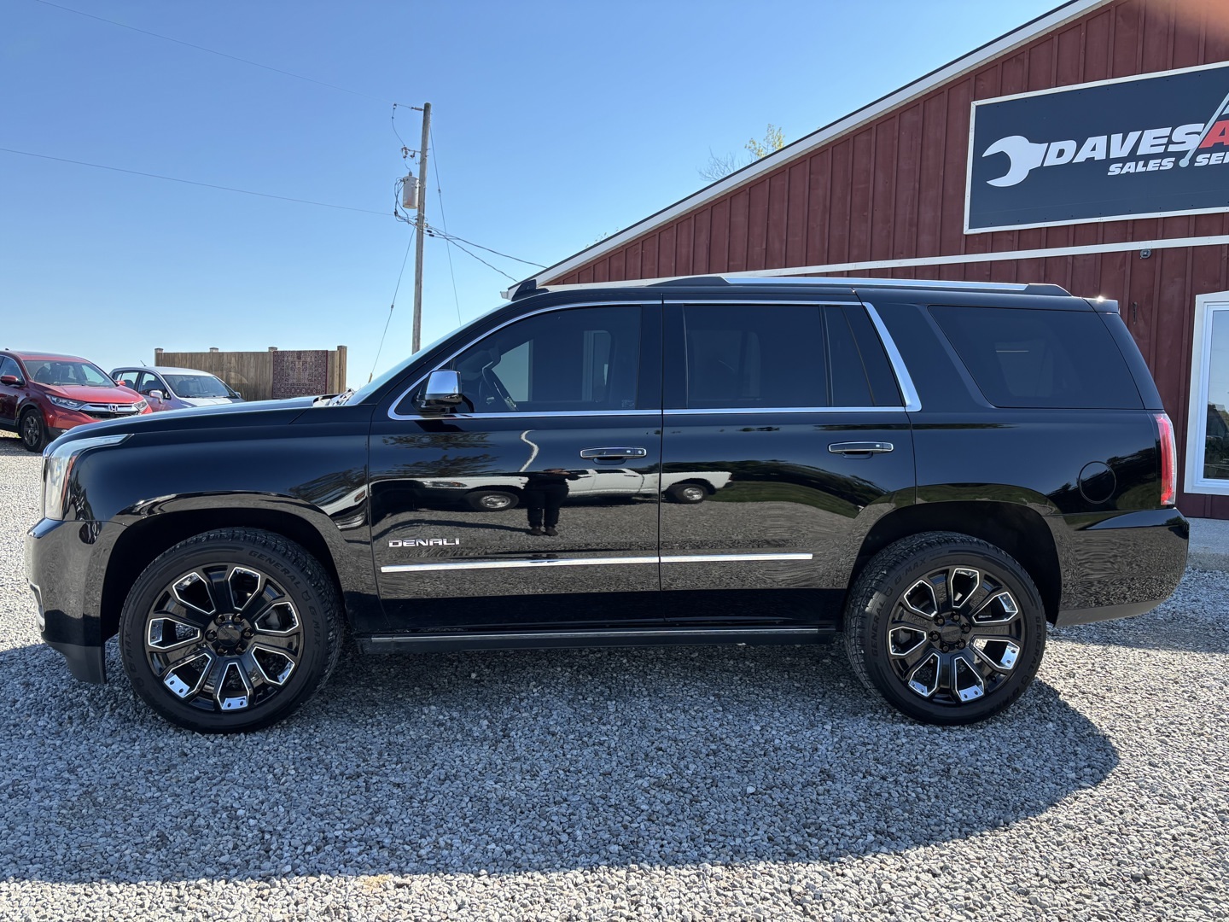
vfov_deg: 53.1
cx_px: 614
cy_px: 461
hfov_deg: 67.3
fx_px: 923
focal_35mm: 26
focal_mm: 5.96
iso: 50
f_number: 1.6
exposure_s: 1/1152
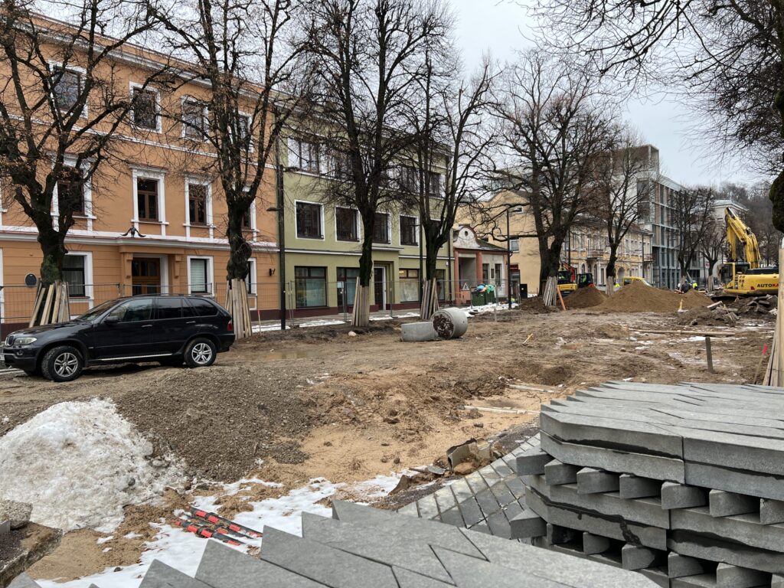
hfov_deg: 67.3
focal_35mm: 26
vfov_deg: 53.1
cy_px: 294
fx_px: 589
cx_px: 392
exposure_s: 1/208
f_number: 1.5
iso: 40
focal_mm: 5.7
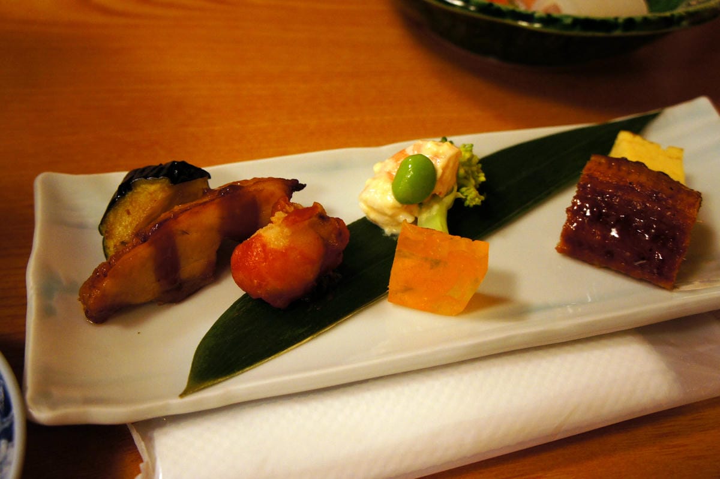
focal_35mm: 34
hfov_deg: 55.8
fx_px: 680
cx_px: 360
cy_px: 240
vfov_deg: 38.9
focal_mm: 23
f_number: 5
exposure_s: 1/40
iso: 1250
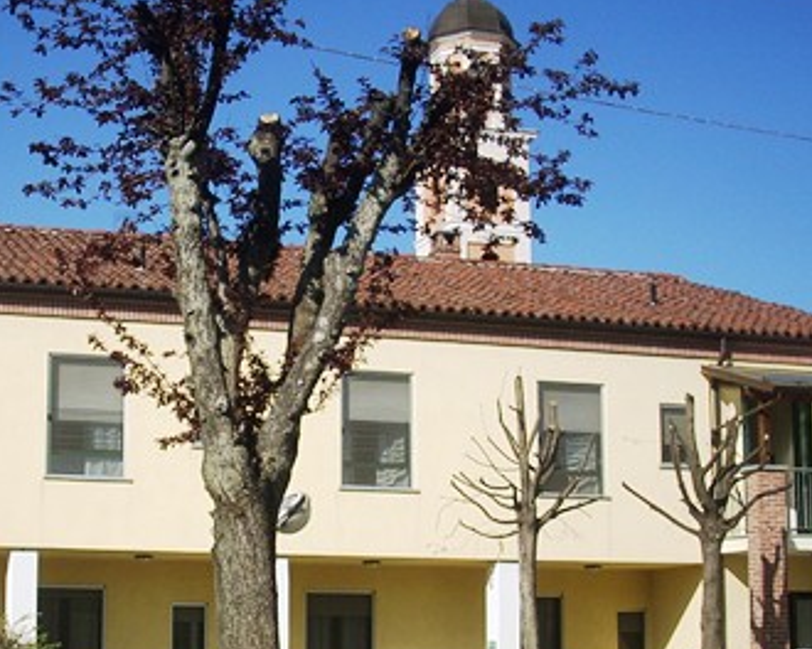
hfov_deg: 27.0
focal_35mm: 70
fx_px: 1682
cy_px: 406
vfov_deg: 21.8
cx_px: 263
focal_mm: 6.2
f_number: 5.6
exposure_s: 1/354
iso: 64
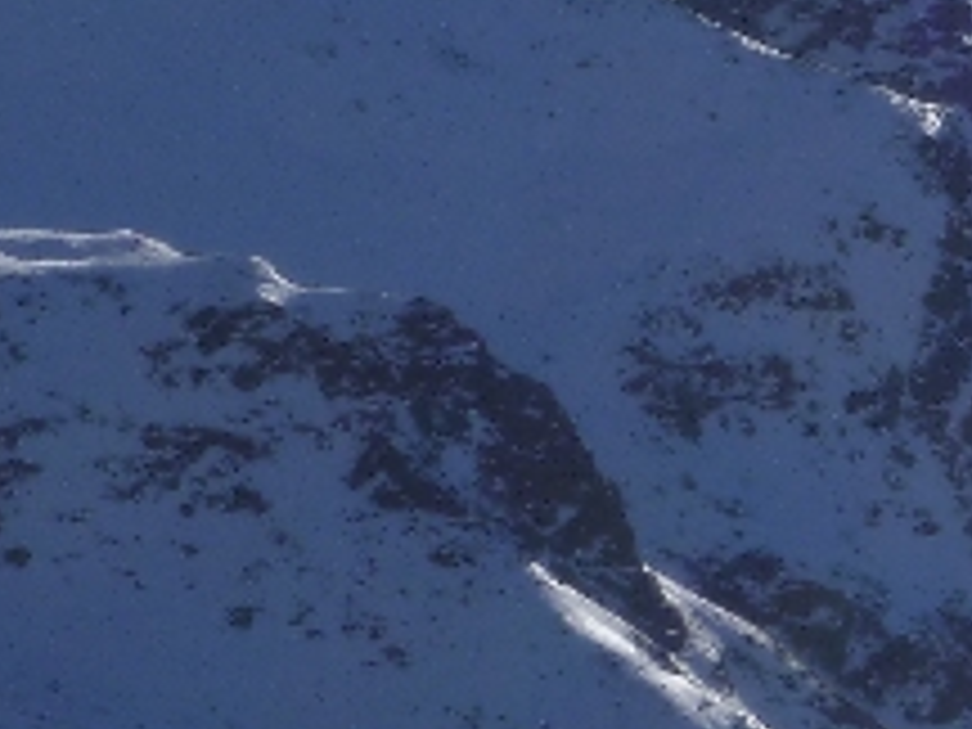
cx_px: 1530
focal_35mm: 403
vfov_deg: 3.7
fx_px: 11316
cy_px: -248
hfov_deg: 4.9
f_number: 5.7
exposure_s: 1/640
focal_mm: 15.3
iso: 100
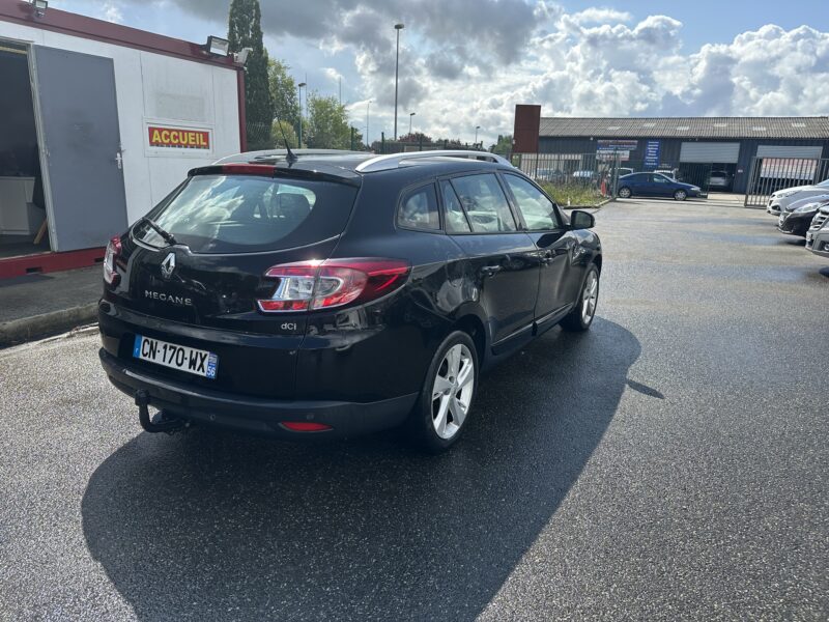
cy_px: 311
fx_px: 575
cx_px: 414
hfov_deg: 71.6
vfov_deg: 56.8
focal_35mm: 24
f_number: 1.78
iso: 80
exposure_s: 1/2809
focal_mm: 6.86
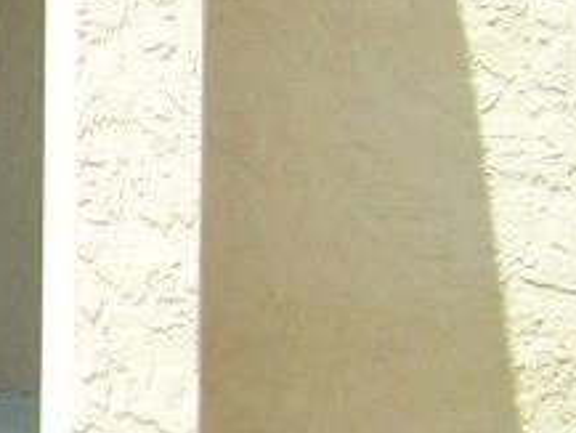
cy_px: -56
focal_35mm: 165
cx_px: -499
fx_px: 2747
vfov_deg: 8.9
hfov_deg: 11.1
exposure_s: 1/180
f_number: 7.1
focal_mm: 5.8
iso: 160
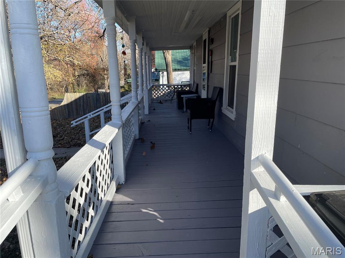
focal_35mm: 26
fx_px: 259
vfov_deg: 53.1
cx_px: 172
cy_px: 129
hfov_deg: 67.3
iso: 32
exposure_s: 1/1453
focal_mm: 4.2
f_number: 1.6
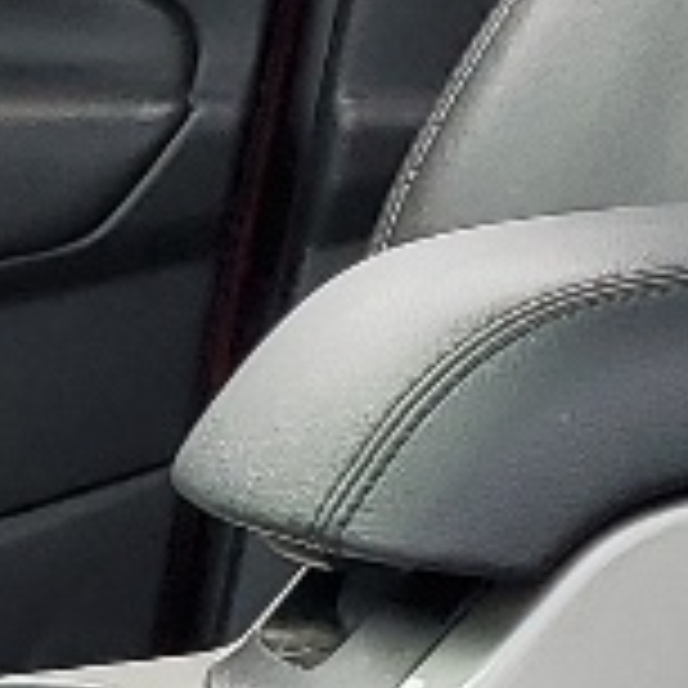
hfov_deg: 6.8
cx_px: -1061
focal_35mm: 240
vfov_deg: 7.3
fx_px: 5397
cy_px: 594
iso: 50
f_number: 1.5
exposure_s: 1/833
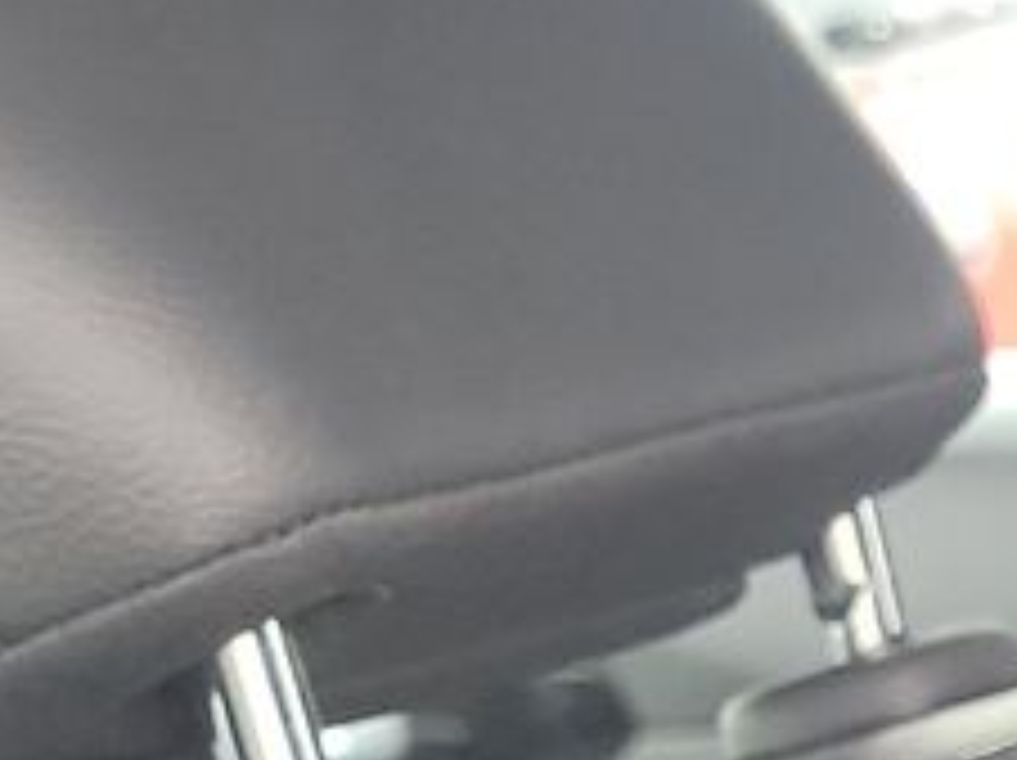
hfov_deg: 10.1
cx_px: 2506
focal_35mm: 170
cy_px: 2168
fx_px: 4989
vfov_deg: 7.7
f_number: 1.8
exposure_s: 1/59
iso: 214
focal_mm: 6.7
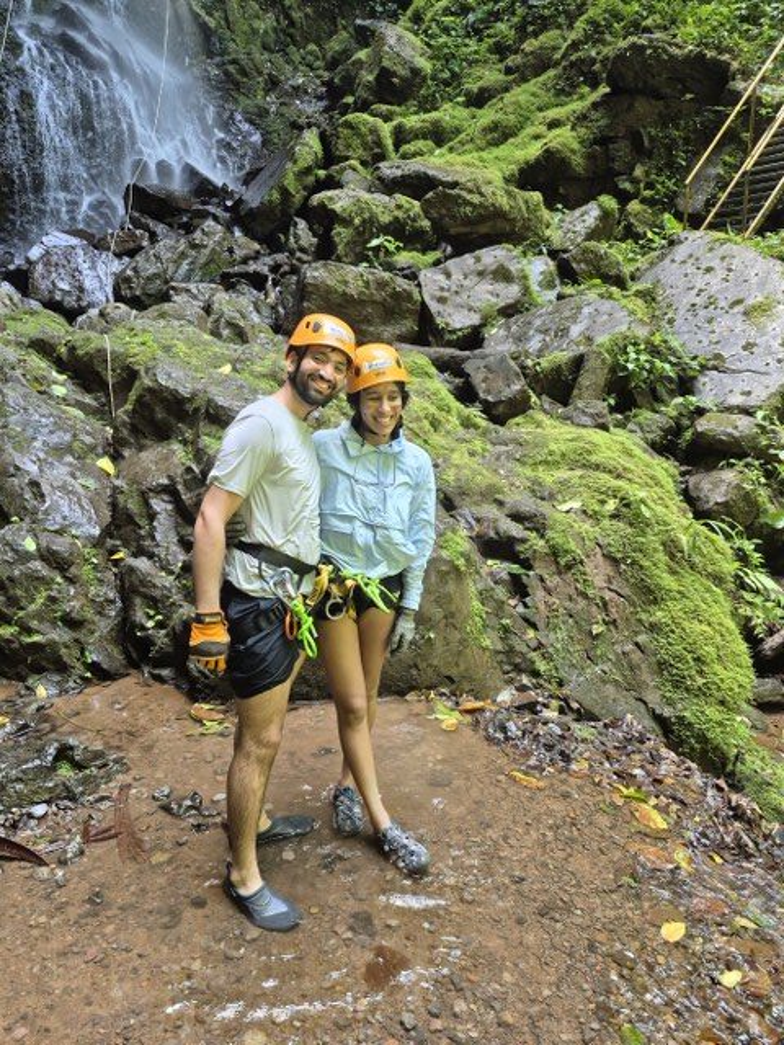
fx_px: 695
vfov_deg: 73.9
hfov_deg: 58.9
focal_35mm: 23
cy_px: 522
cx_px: 392
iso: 200
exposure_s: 1/180
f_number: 1.8
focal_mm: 5.4
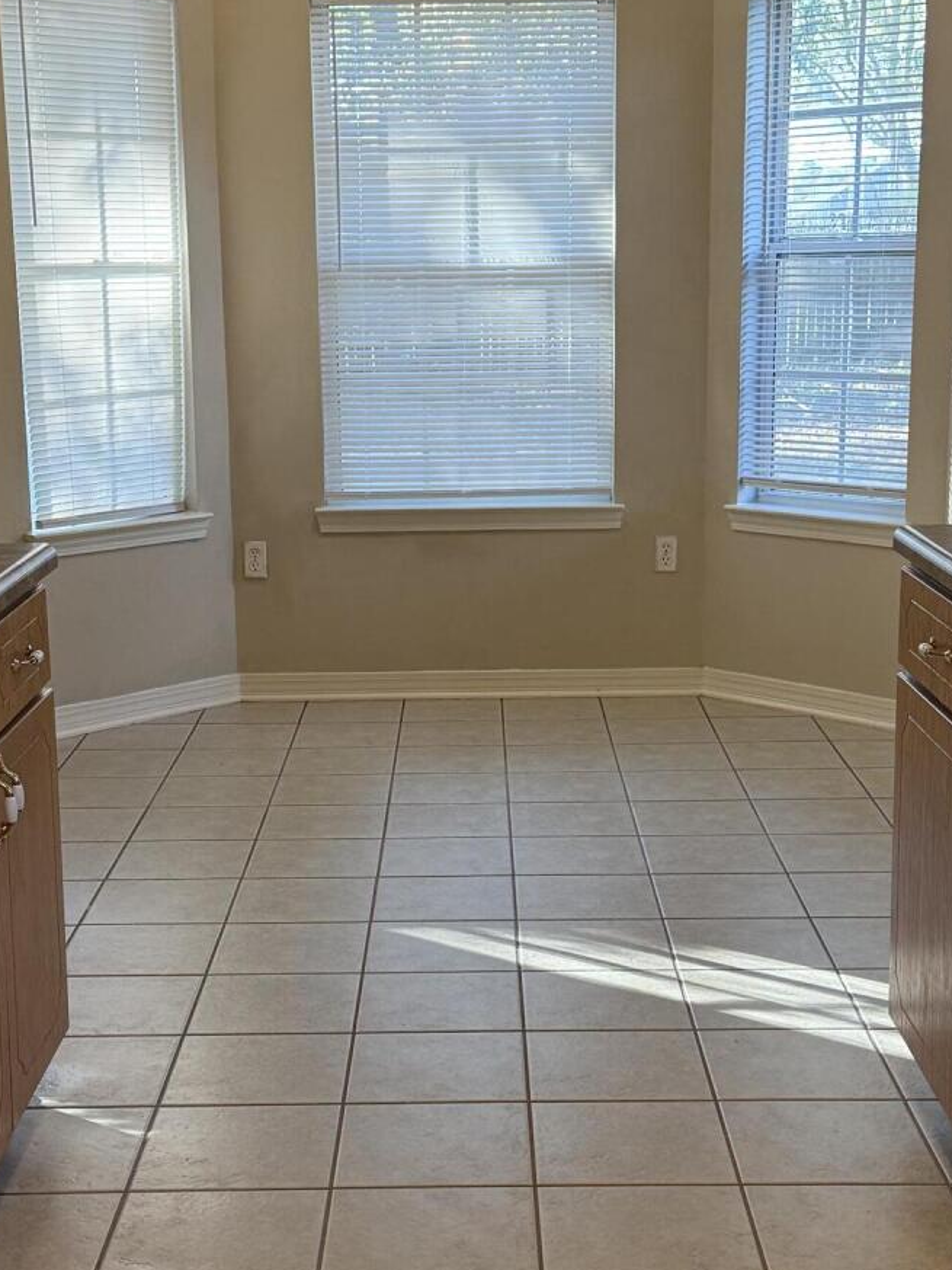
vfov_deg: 34.9
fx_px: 2016
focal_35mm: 55
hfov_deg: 26.6
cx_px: 443
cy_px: 663
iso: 320
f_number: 1.78
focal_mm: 6.76
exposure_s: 1/120
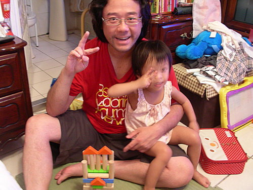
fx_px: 278
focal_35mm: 38
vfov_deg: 37.7
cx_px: 126
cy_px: 95
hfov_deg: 49.0
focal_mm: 6.3
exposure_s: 1/1.1
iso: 200
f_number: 3.5
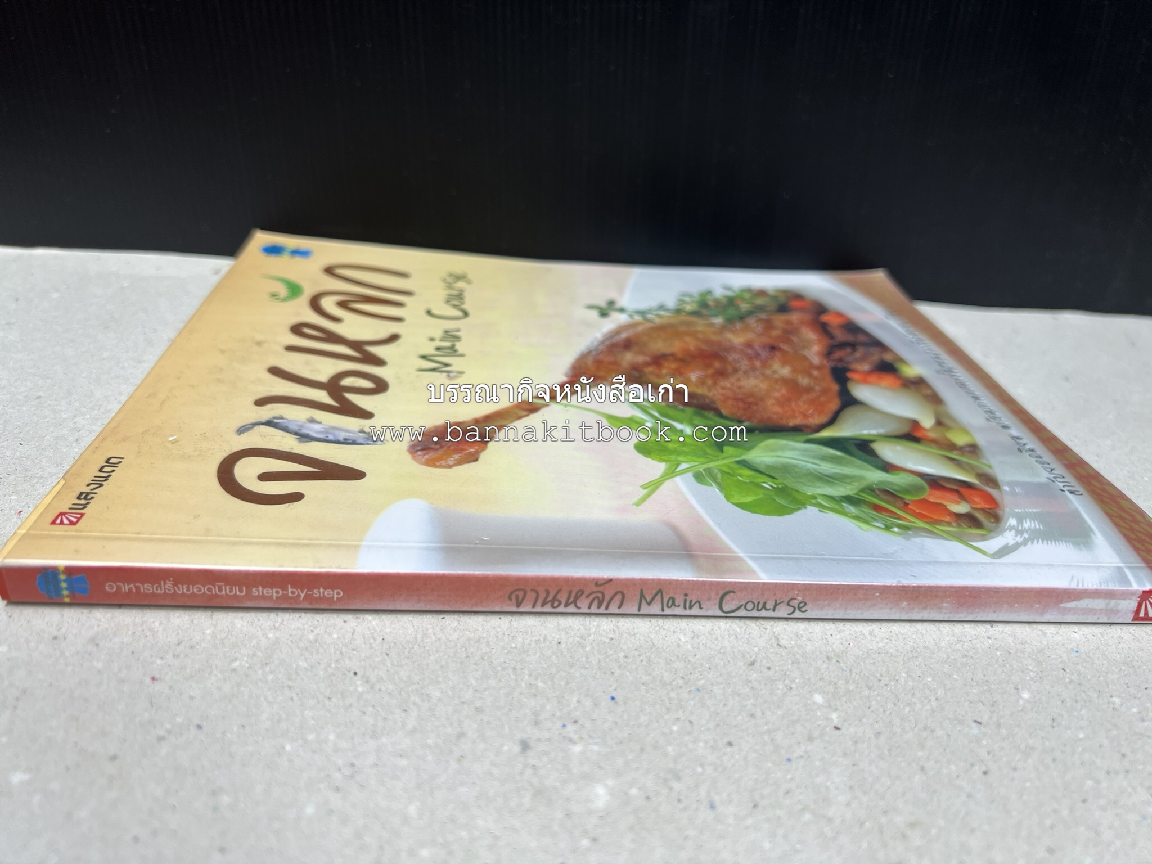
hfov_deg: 67.3
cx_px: 576
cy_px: 432
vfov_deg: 53.1
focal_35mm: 26
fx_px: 865
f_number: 1.5
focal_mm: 5.7
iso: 40
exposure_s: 1/100
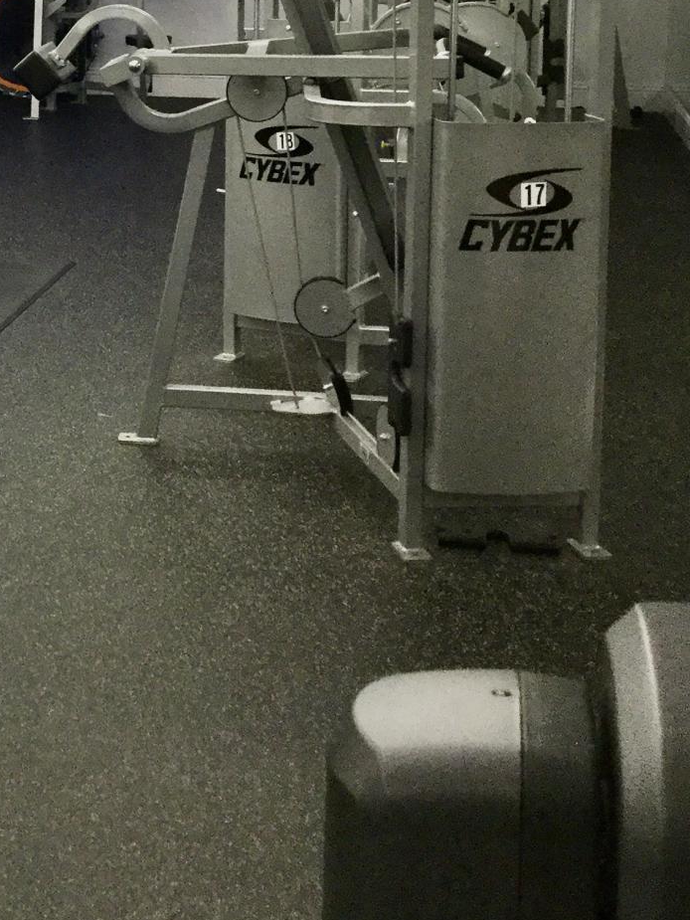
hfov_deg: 21.0
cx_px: -44
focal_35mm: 67
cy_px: 60
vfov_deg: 27.7
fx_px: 1780
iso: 32
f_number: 2.4
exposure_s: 1/30
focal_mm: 3.3
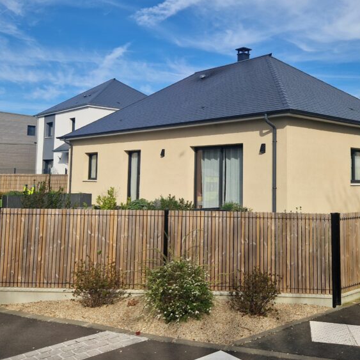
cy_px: 143
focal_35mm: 37
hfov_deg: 44.7
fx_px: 435
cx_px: 215
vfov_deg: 44.7
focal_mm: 5.4
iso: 50
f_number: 1.8
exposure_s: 1/2128
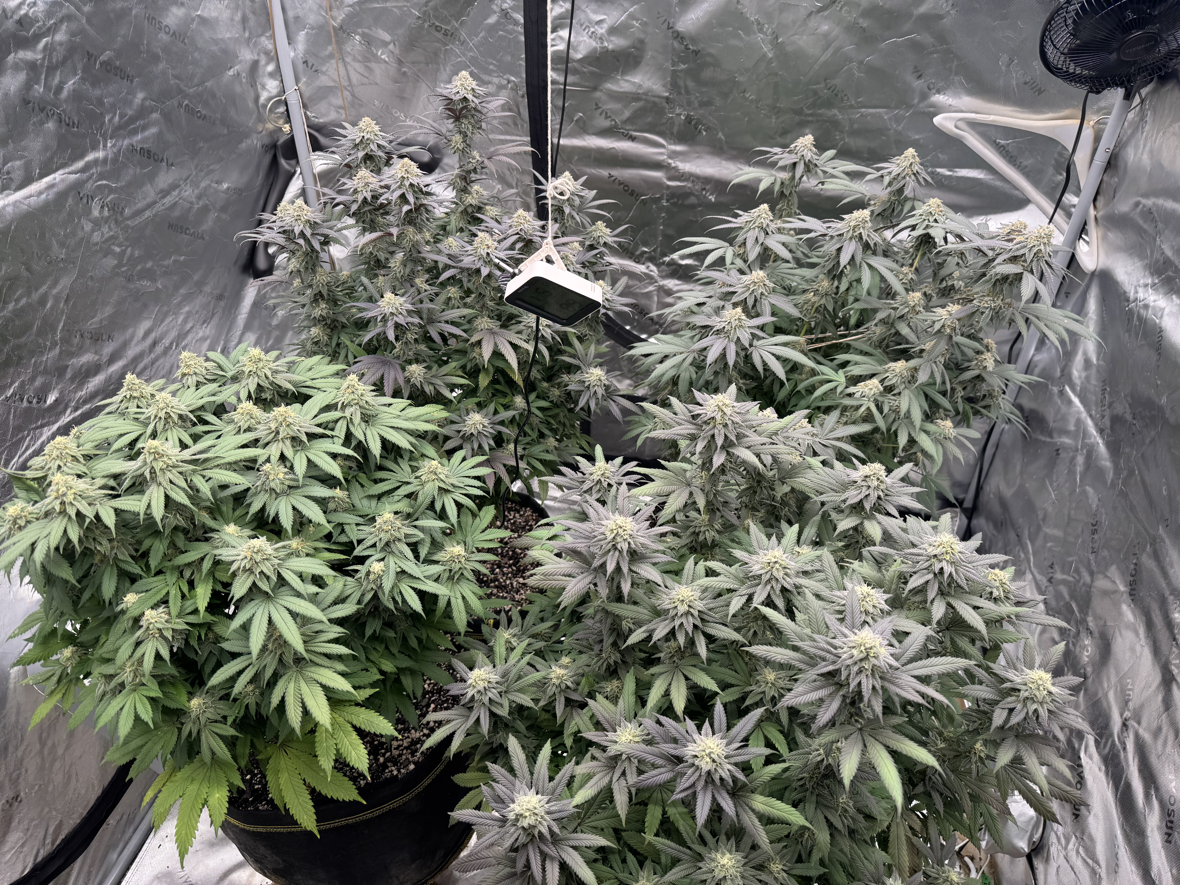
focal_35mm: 24
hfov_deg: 71.6
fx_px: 818
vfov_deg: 56.8
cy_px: 442
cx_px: 590
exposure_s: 1/912
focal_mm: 6.76
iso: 80
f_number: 1.78
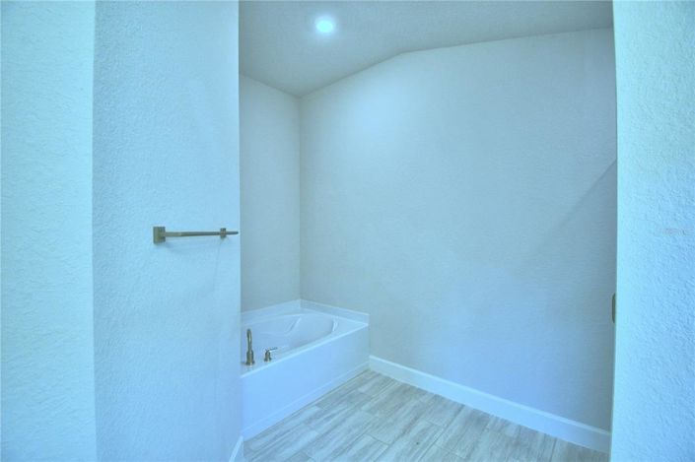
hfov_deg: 100.4
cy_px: 231
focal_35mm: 15
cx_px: 348
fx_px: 289
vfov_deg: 77.2
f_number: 4.5
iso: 400
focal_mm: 10
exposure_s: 1/100
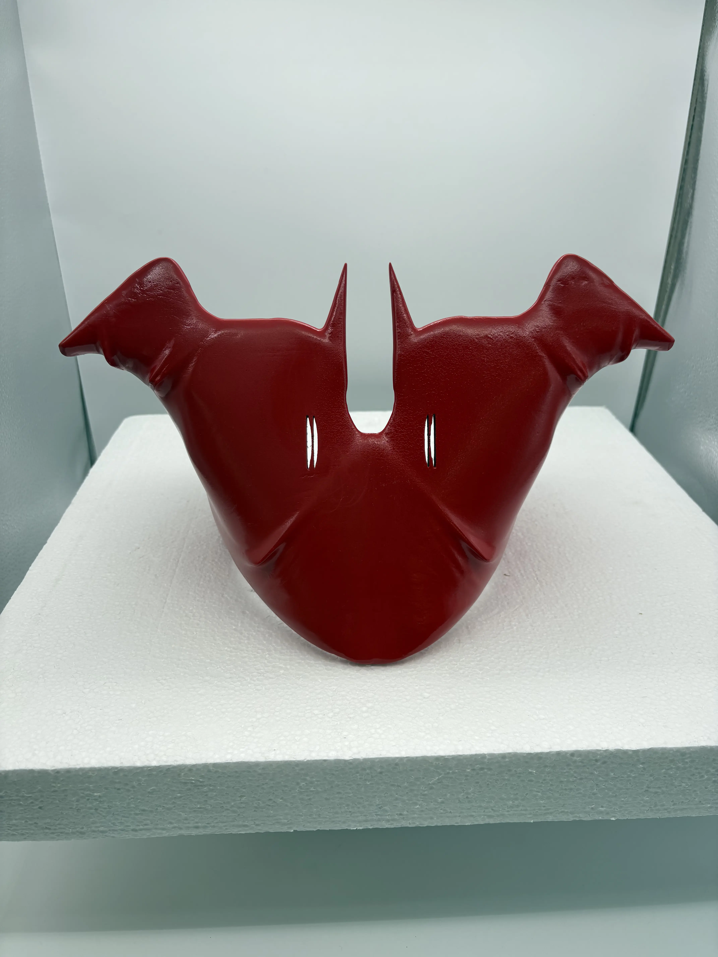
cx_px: 359
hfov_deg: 53.1
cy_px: 478
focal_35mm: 26
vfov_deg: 67.3
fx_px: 719
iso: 50
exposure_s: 1/756
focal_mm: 5.96
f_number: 1.6
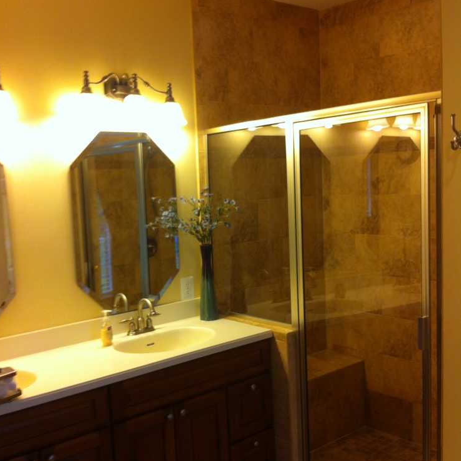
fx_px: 633
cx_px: 228
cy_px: 241
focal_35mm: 42
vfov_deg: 40.0
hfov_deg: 40.0
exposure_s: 1/20
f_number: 2.8
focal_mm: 3.85
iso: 80
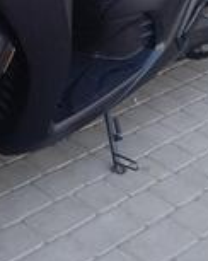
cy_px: -85
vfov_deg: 20.2
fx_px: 663
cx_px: 48
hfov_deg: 17.7
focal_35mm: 86
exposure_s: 1/100
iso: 125
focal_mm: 3.43
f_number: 2.2
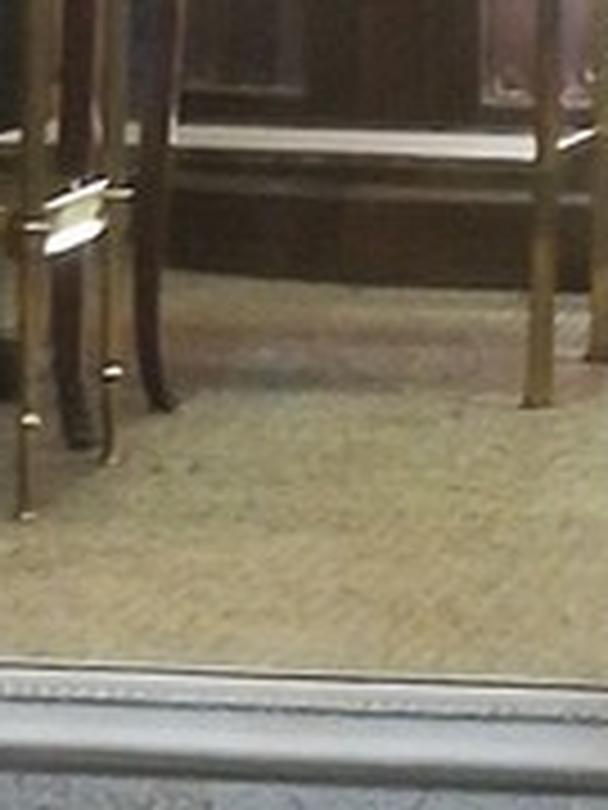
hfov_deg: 5.4
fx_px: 6440
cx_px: -41
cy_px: -702
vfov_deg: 7.0
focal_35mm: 275
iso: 640
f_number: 2.2
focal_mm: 3.83
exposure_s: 1/14.3
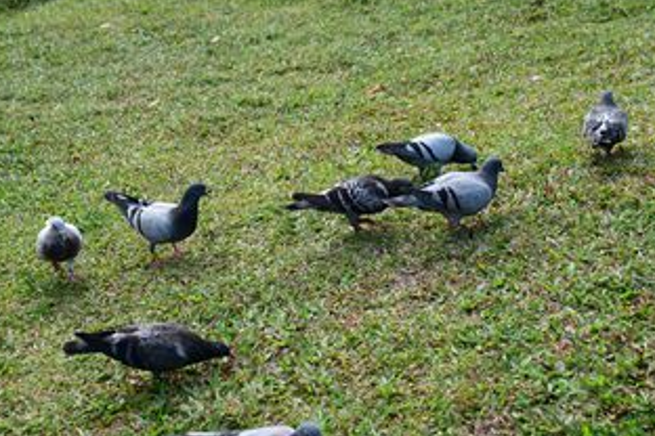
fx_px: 1401
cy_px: 262
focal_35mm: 77
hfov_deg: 26.3
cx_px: 296
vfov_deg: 17.7
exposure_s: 1/250
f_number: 5.6
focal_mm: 32
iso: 100
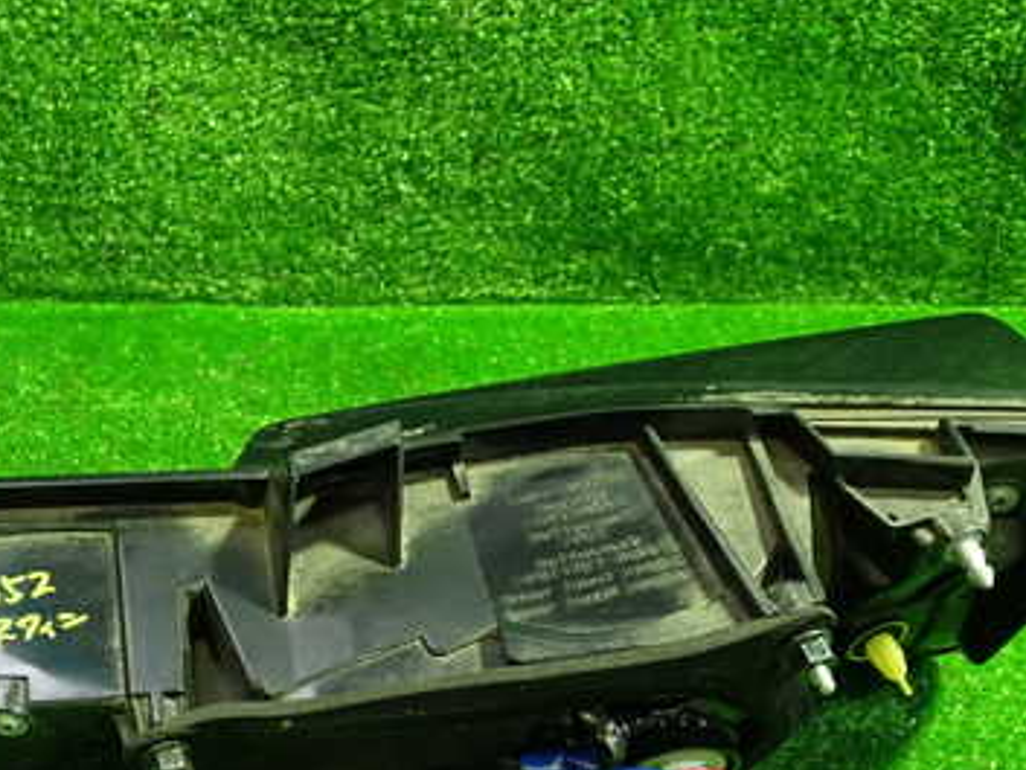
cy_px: 578
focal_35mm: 51
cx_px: 416
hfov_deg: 37.4
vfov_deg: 28.2
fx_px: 1512
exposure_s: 1/30
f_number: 2.3
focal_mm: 5.4
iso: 500
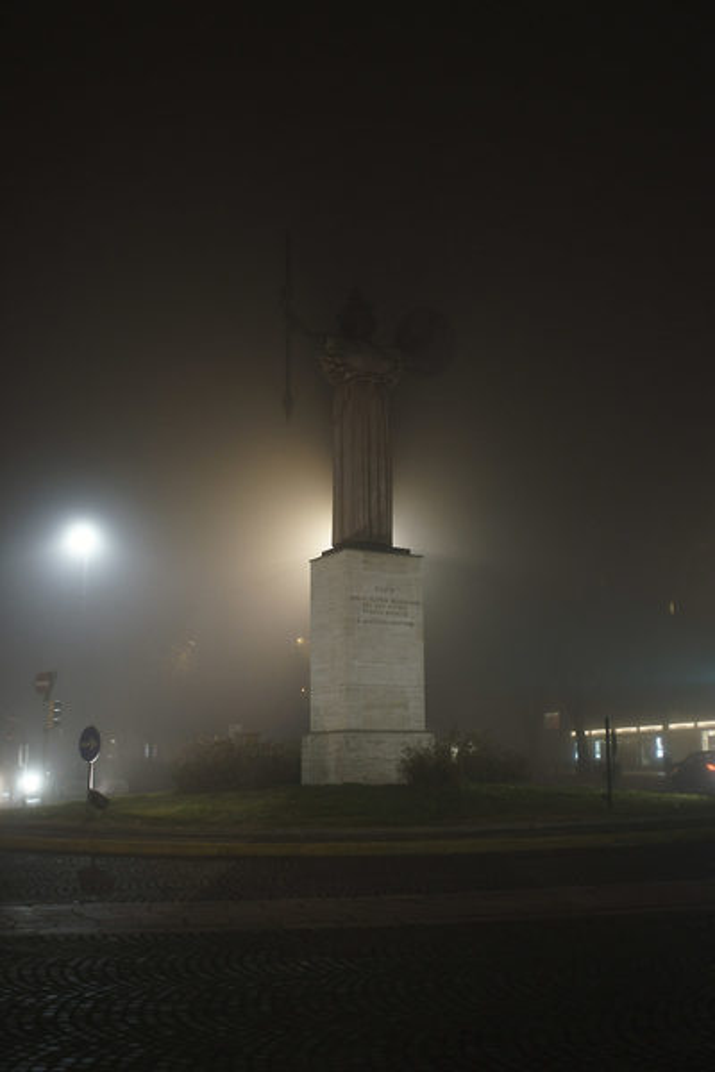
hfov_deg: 36.9
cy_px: 536
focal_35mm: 36
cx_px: 358
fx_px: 1072
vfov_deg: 53.1
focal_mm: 24
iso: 640
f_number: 2.8
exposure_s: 1/30
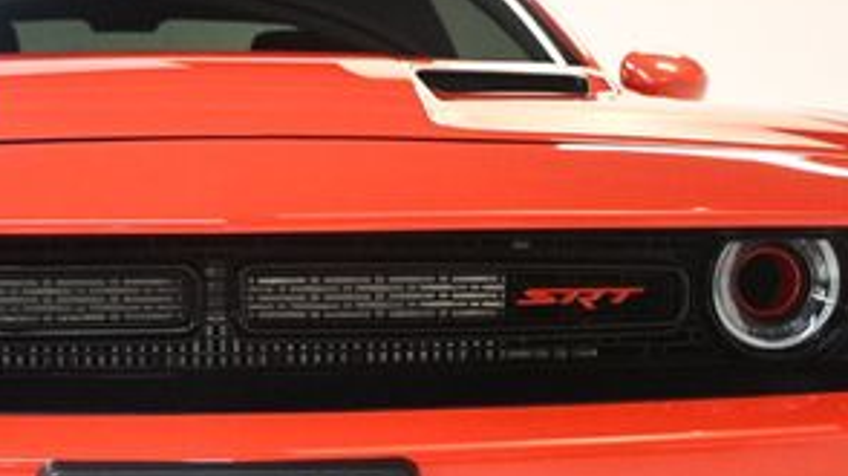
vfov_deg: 13.4
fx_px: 2000
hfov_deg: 23.7
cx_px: 205
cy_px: 436
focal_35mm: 89
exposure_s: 1/125
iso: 3200
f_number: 3.8
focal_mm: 26
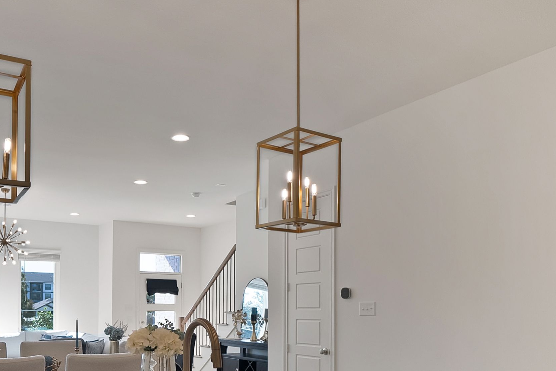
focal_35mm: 30
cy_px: 302
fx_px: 464
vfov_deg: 41.6
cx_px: 200
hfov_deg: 60.9
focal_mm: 12
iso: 640
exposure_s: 1/15
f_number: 9
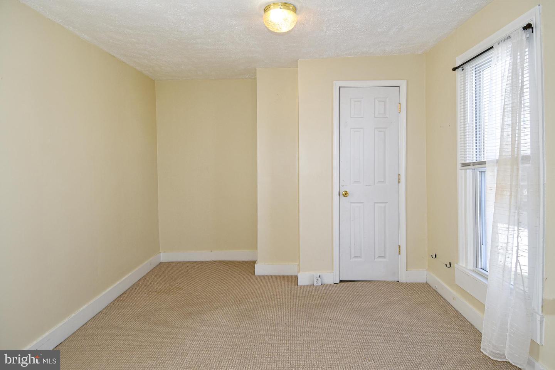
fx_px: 277
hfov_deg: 90.0
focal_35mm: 18
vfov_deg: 67.4
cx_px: 278
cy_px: 185
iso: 180
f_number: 5.6
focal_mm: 12
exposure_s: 1/125
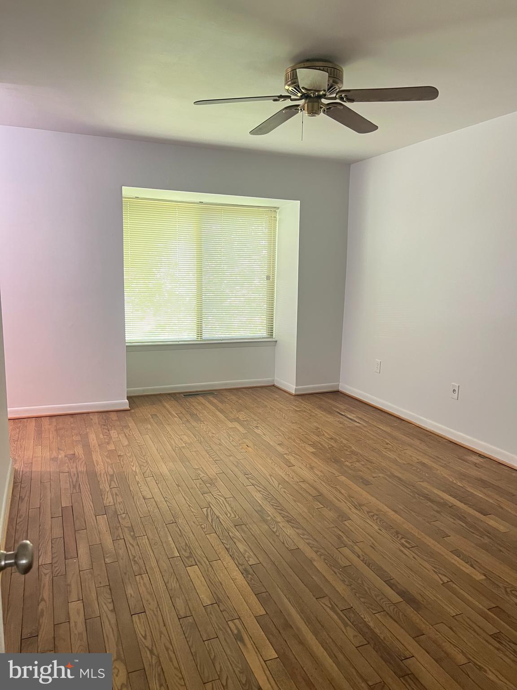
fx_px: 518
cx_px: 258
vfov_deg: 67.3
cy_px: 345
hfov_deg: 53.1
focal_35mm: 26
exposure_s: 1/40
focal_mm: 5.7
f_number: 1.5
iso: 400
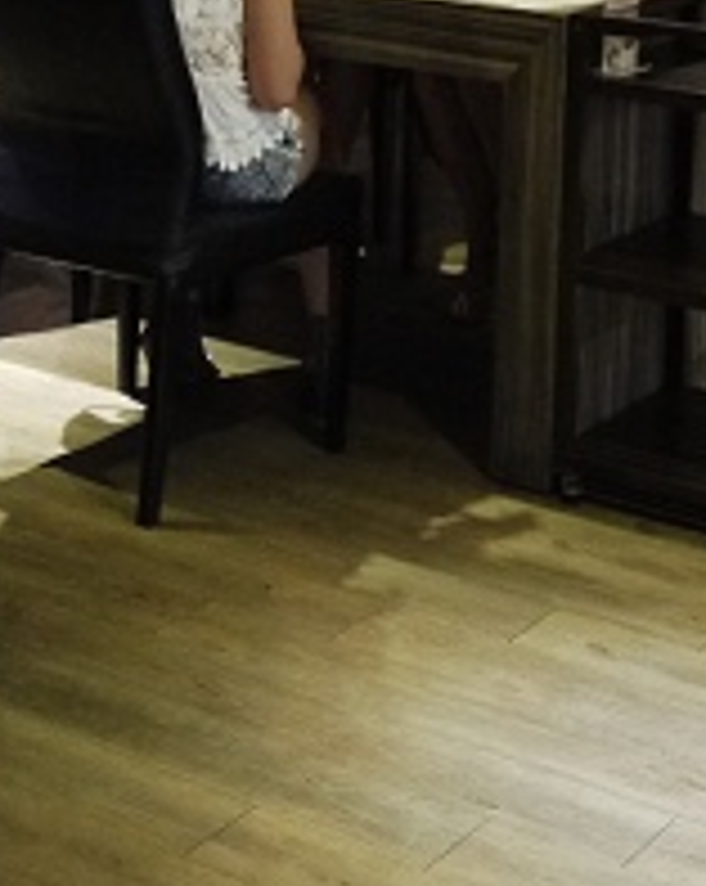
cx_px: -207
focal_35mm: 89
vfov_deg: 20.2
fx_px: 2330
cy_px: -180
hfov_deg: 16.3
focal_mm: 14
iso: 800
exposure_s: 1/25
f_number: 2.5
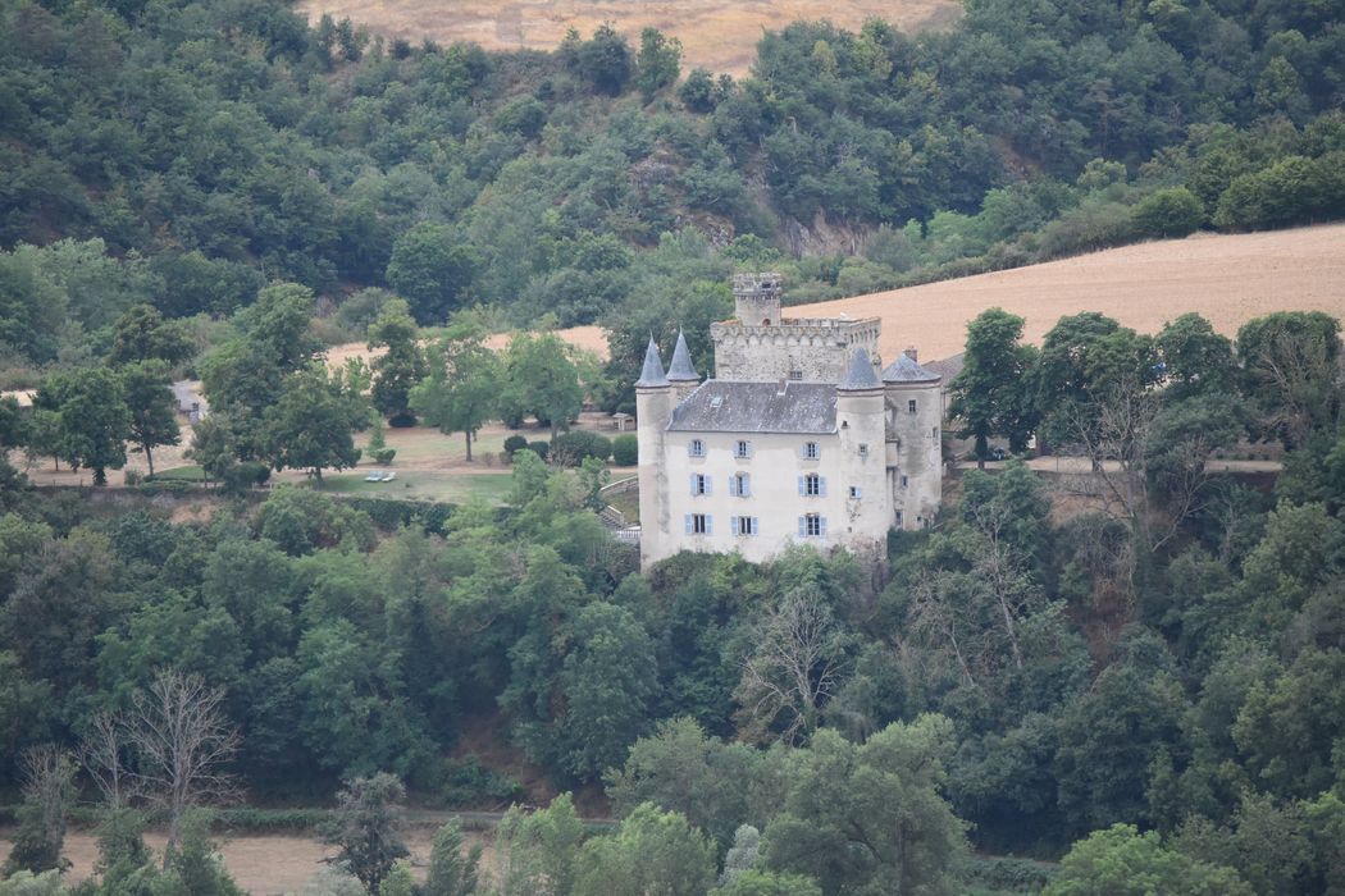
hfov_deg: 6.9
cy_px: 448
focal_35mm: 300
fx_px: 11207
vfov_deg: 4.6
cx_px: 672
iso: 800
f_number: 5.6
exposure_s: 1/800
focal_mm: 200
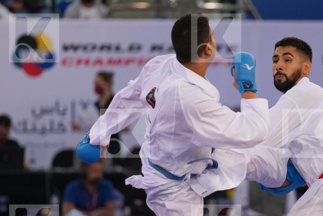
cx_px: 216
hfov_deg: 4.6
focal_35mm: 449
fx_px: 4028
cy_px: 133
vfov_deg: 3.1
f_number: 2.8
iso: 2000
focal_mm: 200
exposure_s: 1/1000
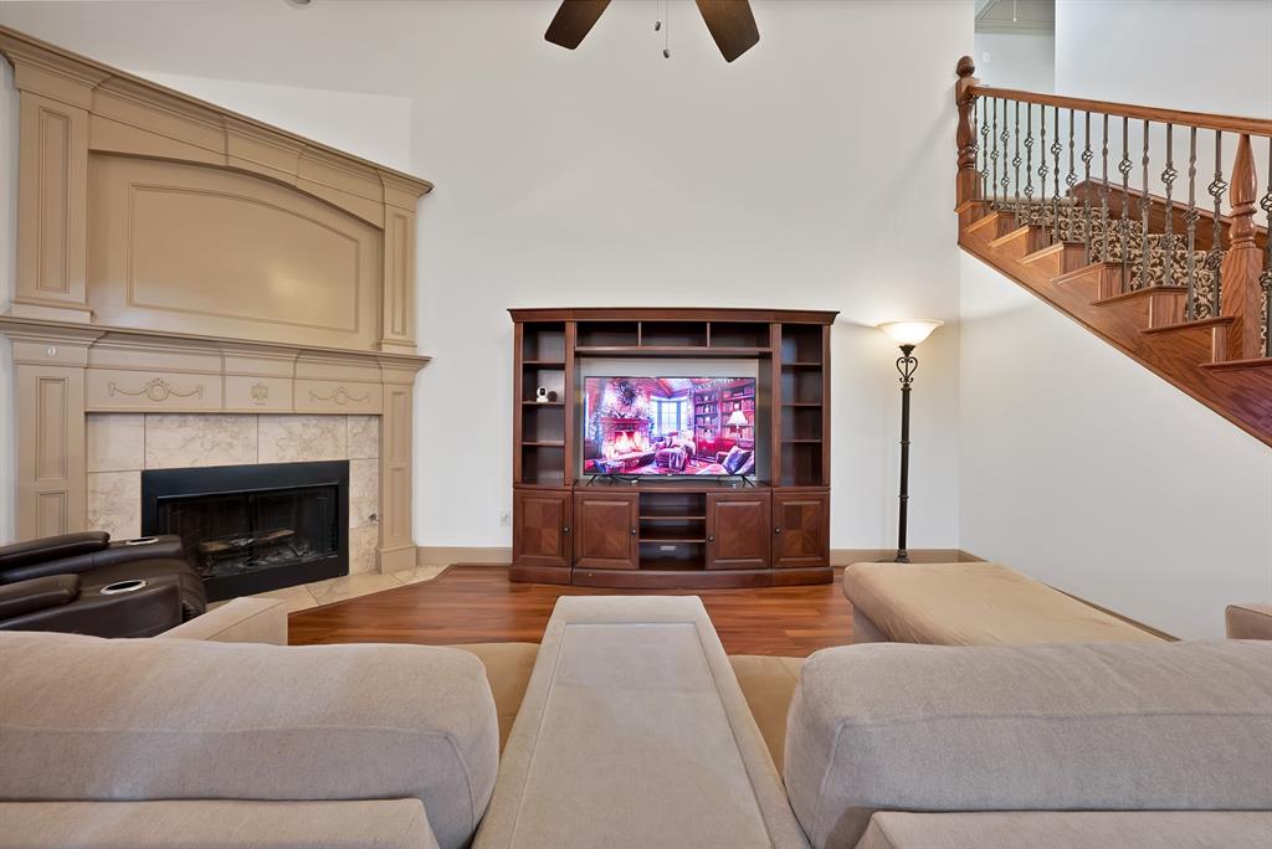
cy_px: 424
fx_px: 424
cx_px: 636
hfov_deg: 112.6
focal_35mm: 12
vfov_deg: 90.1
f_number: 9
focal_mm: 12
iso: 640
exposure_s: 1.3
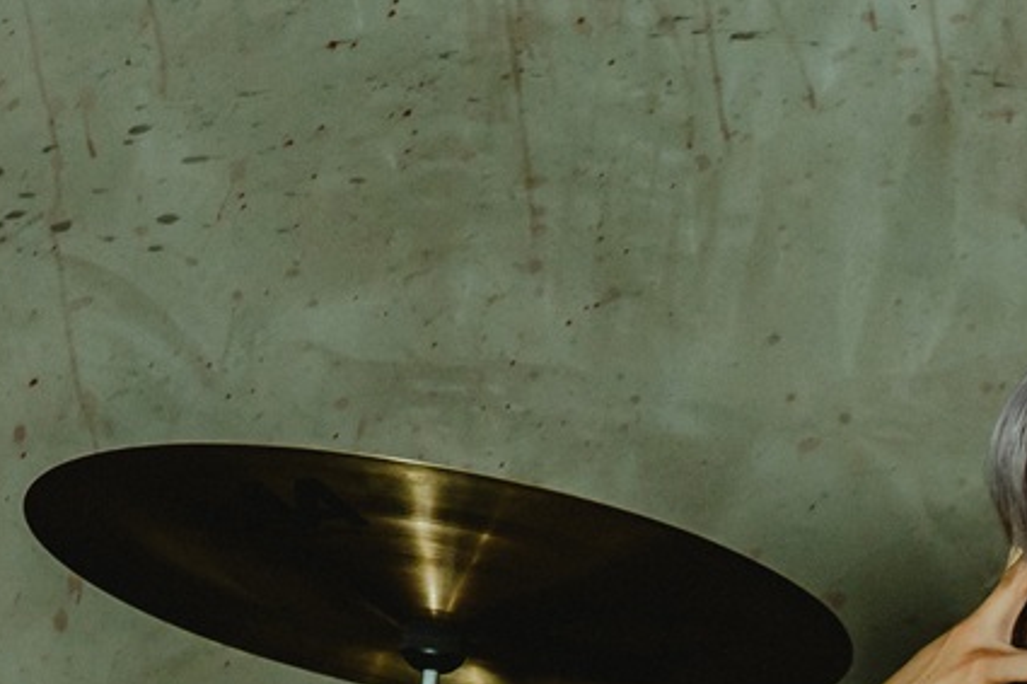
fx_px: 8840
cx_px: 1568
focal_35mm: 310
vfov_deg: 4.3
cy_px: 1587
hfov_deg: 6.6
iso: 500
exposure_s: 1/125
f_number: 10
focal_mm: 57
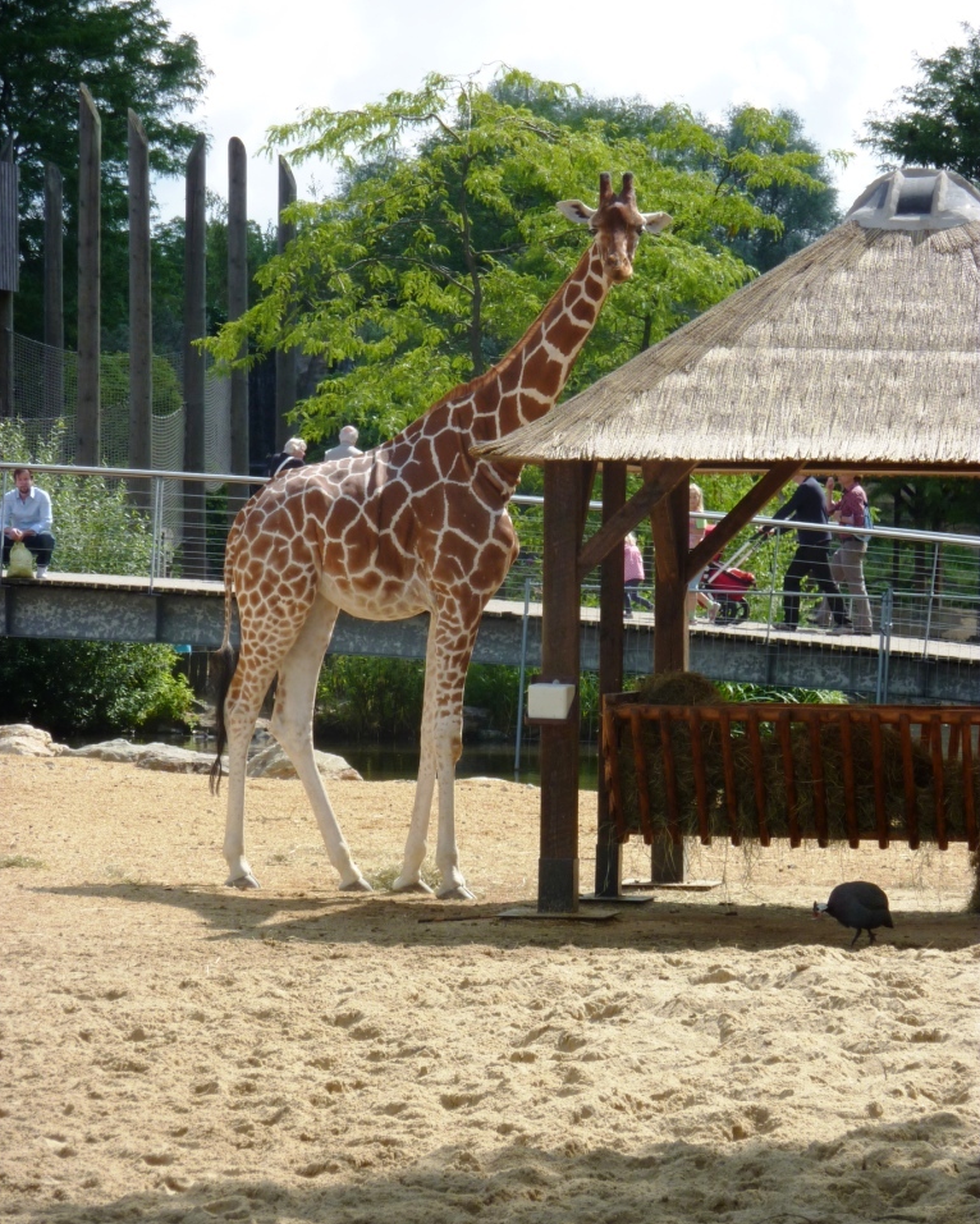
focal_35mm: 165
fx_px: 5980
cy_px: 639
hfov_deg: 9.4
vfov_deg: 11.7
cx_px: 490
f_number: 4.5
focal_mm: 25.9
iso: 80
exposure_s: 1/400
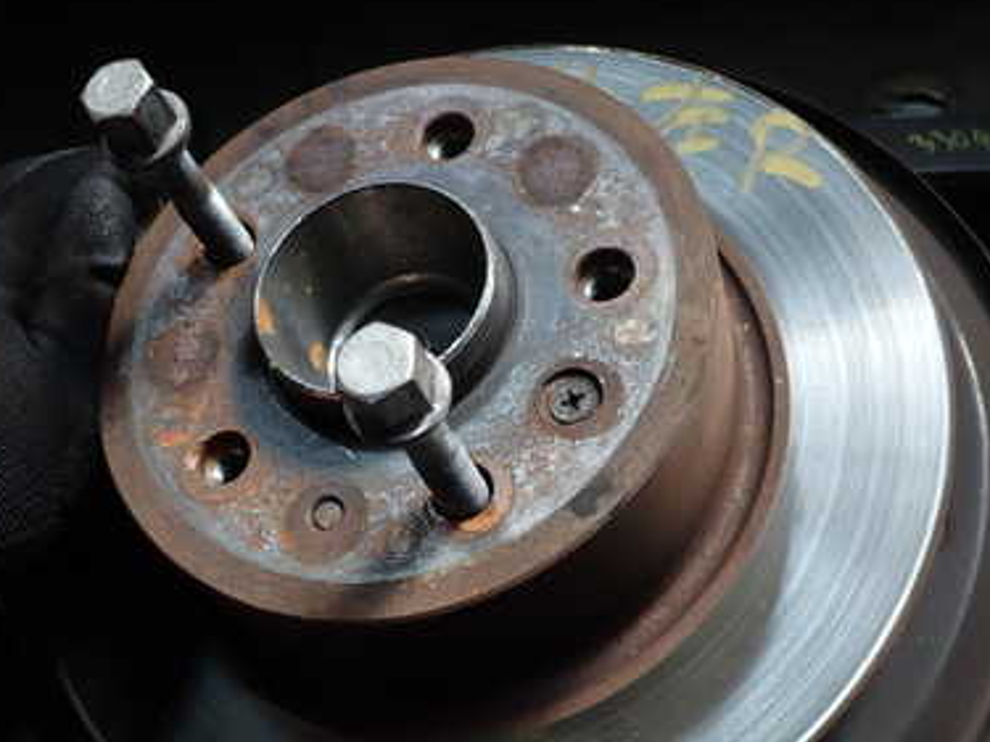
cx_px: 459
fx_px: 1372
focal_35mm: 48
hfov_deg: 39.6
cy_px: 512
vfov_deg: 30.0
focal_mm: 5.4
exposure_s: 1/100
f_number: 2.3
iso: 100
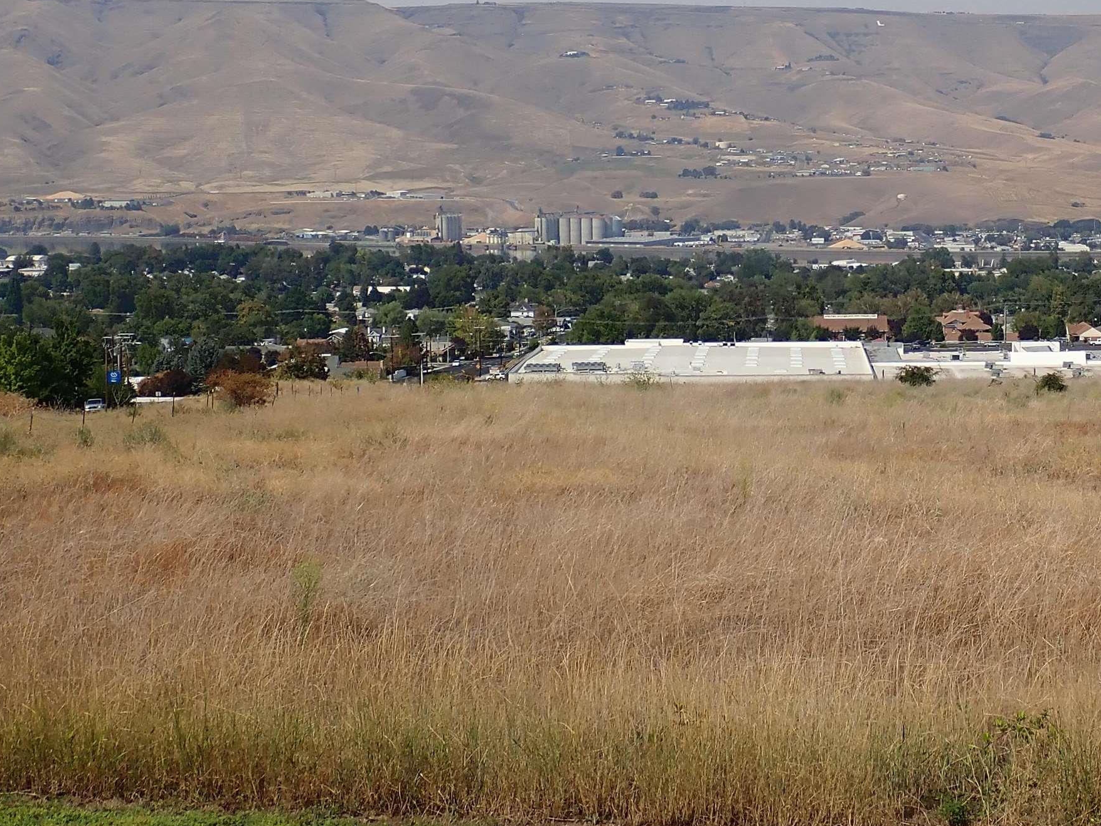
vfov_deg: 20.9
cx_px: 836
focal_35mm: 70
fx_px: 2227
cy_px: 277
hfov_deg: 27.4
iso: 100
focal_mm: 7.34
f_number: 11
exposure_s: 1/160
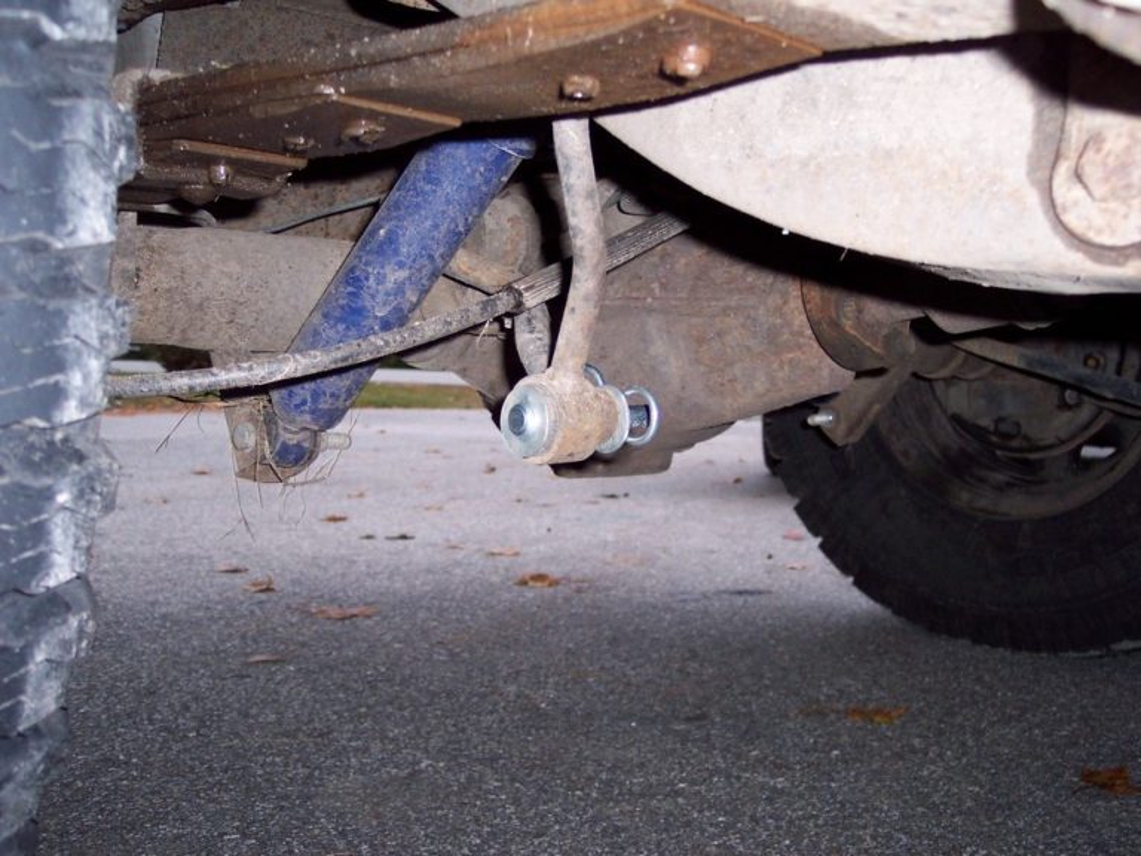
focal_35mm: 38
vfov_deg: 37.7
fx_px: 1253
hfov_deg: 49.0
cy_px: 428
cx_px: 570
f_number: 2.8
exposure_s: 1/30
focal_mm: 8
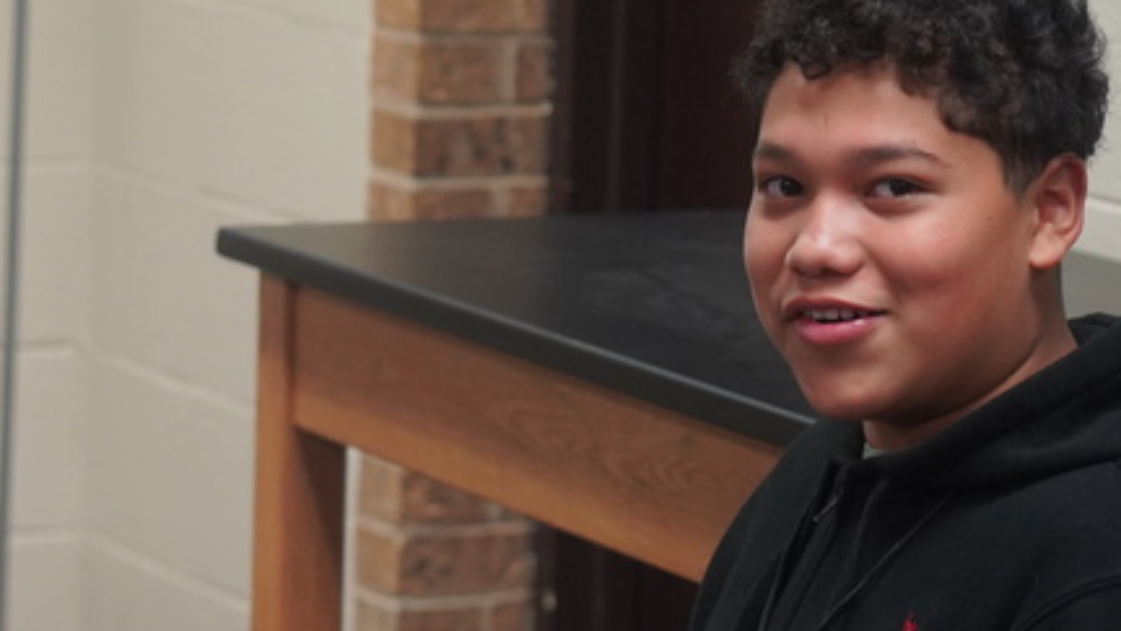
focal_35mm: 191
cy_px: 508
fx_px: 5677
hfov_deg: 11.1
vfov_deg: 6.3
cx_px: -54
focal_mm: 77
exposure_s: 1/160
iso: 2000
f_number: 4
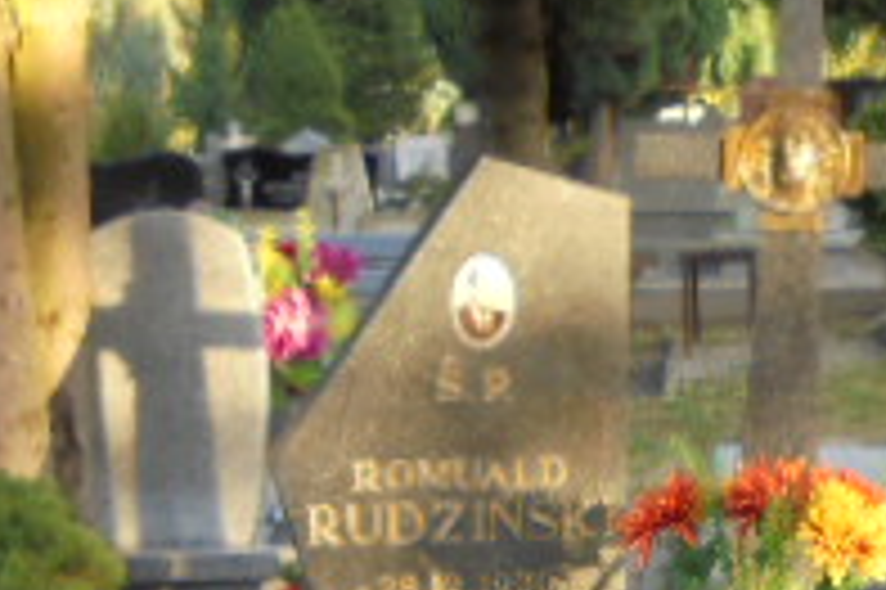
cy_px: 937
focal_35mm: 88
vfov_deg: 14.3
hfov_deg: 22.8
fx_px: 2164
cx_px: 706
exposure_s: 1/50
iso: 100
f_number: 3.5
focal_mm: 4.6
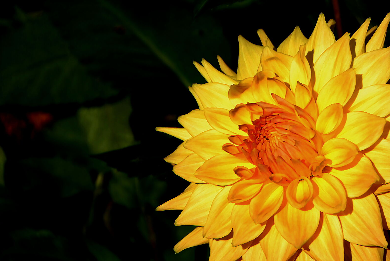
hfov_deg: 8.5
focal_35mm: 241
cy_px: 158
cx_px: 293
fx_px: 2611
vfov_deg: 5.7
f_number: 9
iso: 100
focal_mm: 105
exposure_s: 1/250
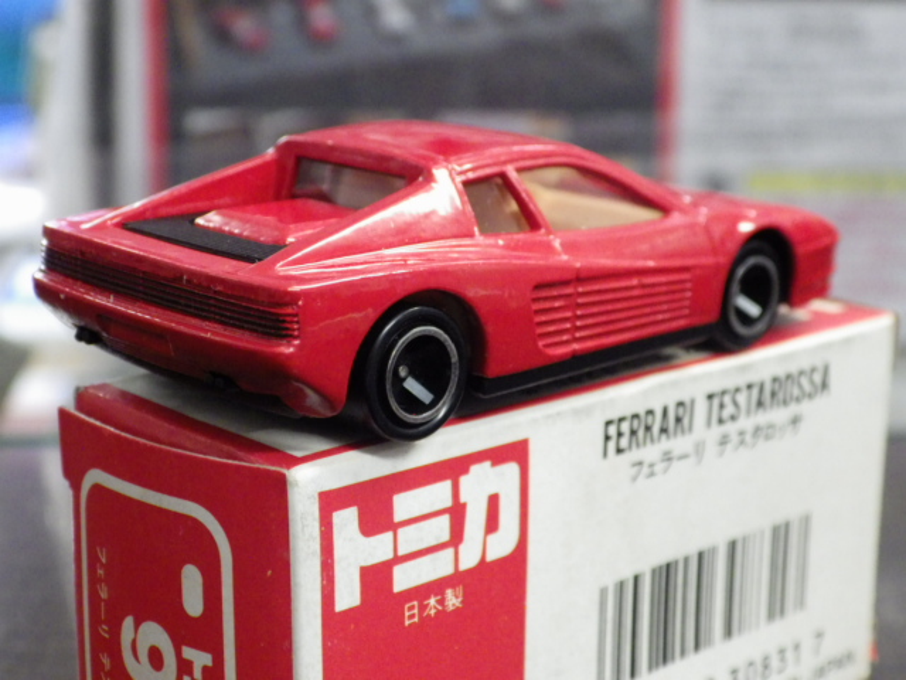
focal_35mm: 71
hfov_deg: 27.4
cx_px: 453
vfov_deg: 20.7
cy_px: 340
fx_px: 1858
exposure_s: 1/25
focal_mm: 12.8
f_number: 4.2
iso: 800
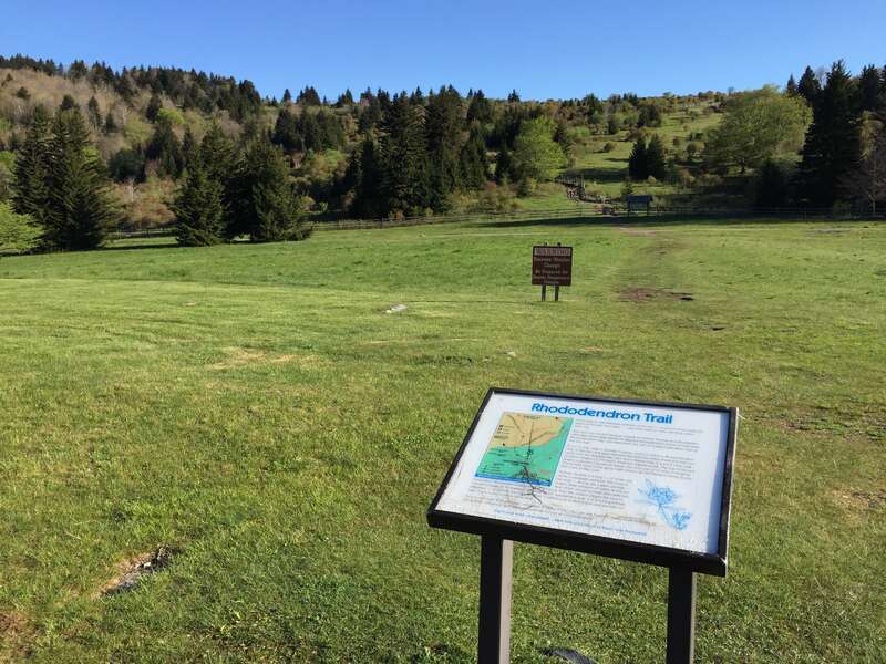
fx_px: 742
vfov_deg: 48.2
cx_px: 443
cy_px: 332
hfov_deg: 61.7
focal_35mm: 29
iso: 32
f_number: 2.2
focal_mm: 4.15
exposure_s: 1/1319
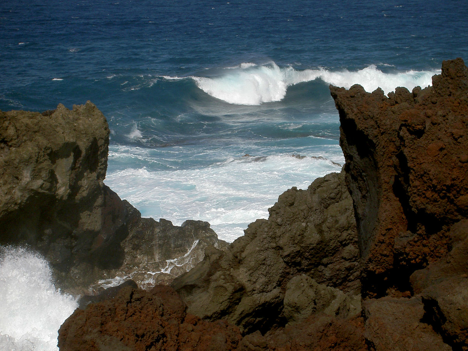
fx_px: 1379
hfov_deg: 19.3
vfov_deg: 14.5
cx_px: 234
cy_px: 176
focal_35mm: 102
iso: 50
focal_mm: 16.8
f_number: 8.3
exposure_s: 1/320
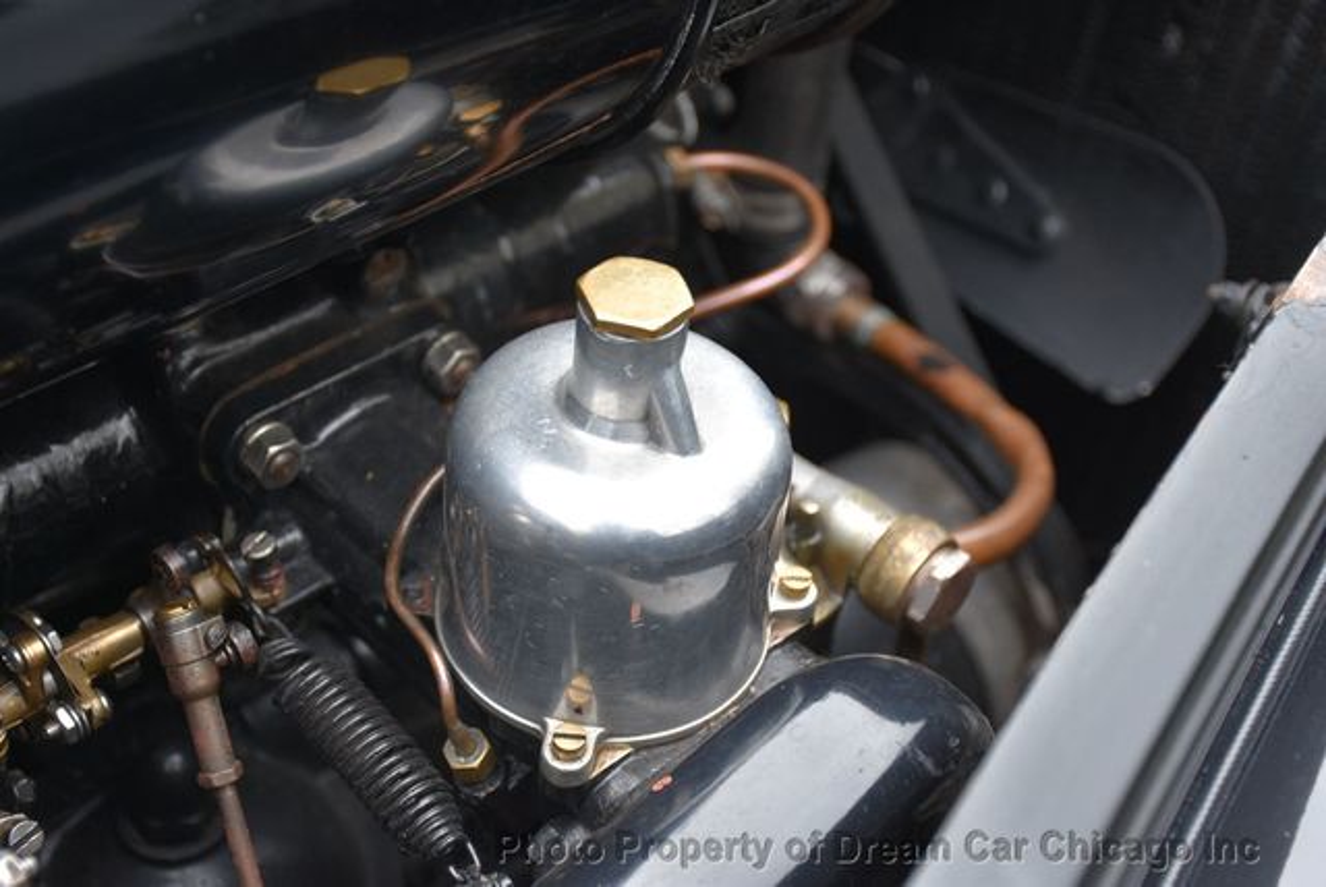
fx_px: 2212
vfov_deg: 22.7
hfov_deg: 33.4
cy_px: 444
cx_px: 663
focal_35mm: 60
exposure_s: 1/80
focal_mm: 40
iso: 400
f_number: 4.5
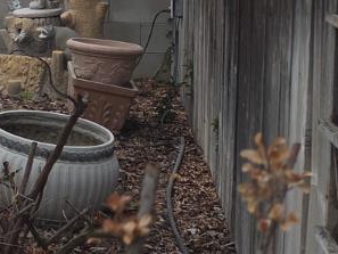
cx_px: -382
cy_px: -52
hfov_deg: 13.8
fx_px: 1133
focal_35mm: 116
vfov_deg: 12.5
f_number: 1.8
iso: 80
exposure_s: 1/1864
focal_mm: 5.4
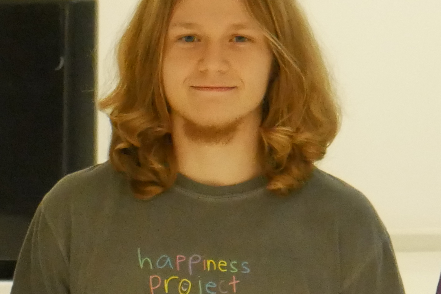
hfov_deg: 7.3
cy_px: 347
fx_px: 3442
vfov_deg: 4.9
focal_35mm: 281
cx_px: -95
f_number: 5.4
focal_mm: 33
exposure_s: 1/30
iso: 3200
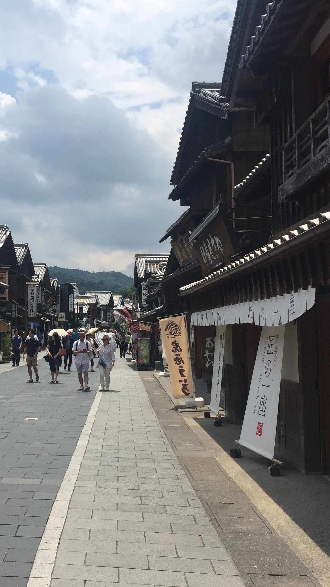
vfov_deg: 47.4
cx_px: 35
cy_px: 290
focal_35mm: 43
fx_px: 669
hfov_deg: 26.8
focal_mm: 4.15
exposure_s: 1/3968
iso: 32
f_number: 2.2
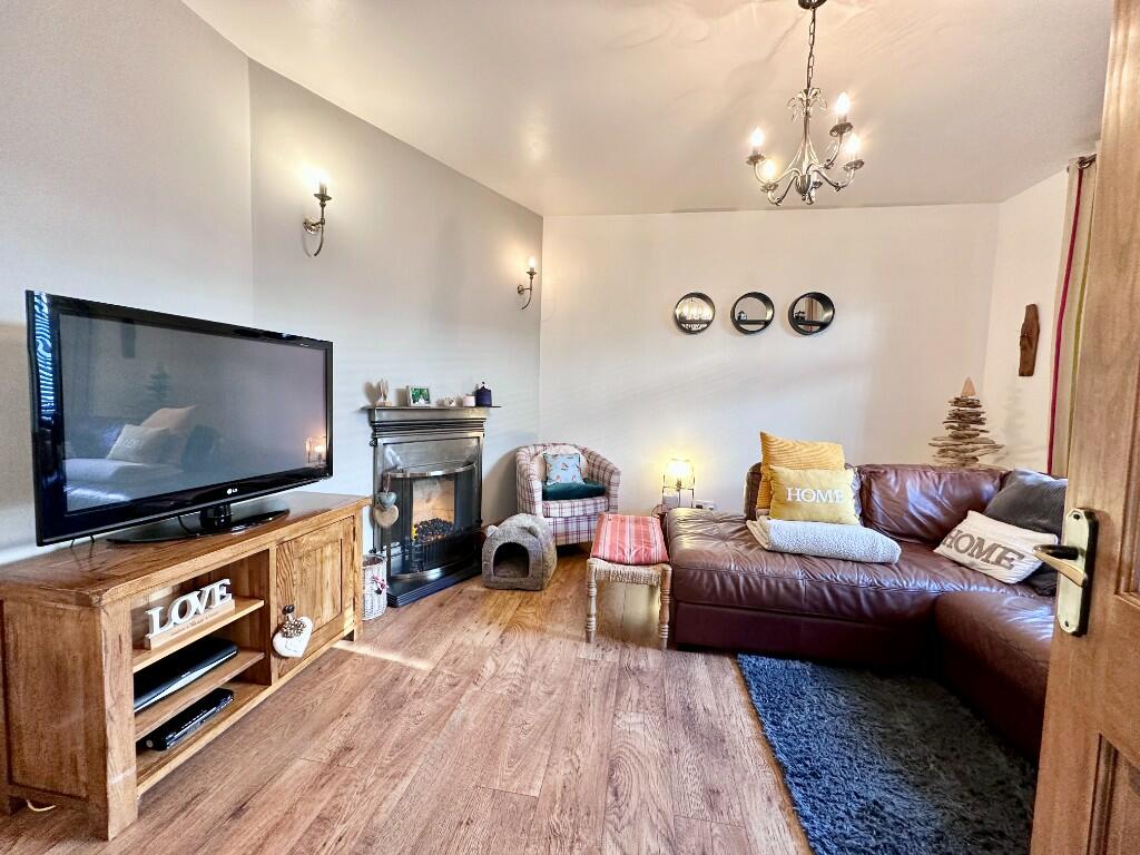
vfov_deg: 85.7
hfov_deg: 102.1
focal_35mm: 14
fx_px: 461
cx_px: 570
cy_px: 428
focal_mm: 2.22
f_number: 2.2
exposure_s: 1/50
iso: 160
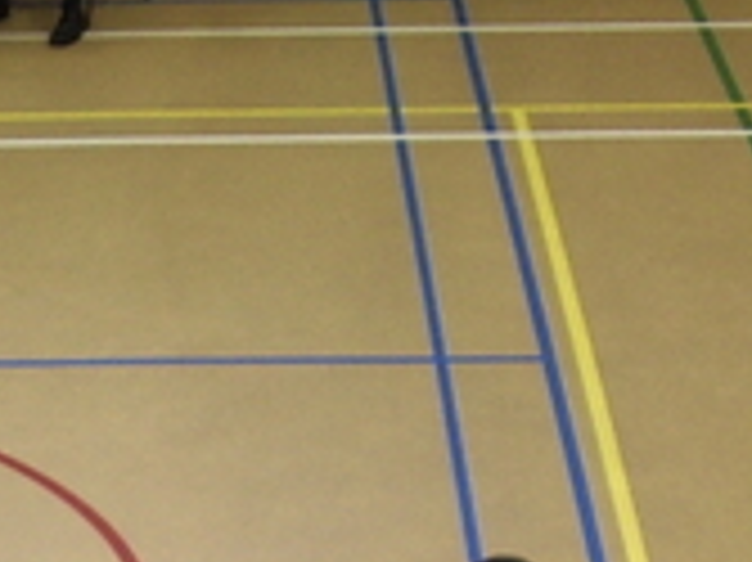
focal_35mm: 148
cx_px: -455
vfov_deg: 9.7
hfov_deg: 12.5
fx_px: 3213
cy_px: 845
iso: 100
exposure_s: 1/15
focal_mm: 5.8
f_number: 2.6
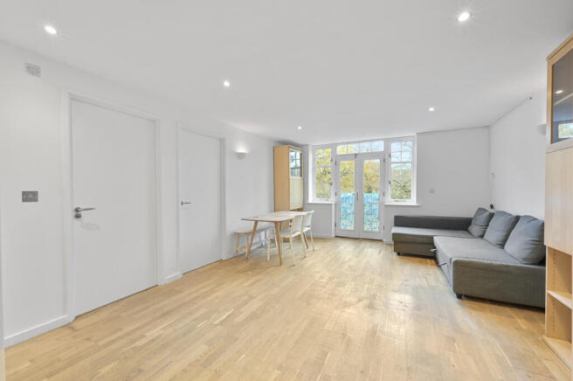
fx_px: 223
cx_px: 286
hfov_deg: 104.3
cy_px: 190
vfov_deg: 81.1
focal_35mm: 14
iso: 200
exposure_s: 1.6
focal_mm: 14
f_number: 16
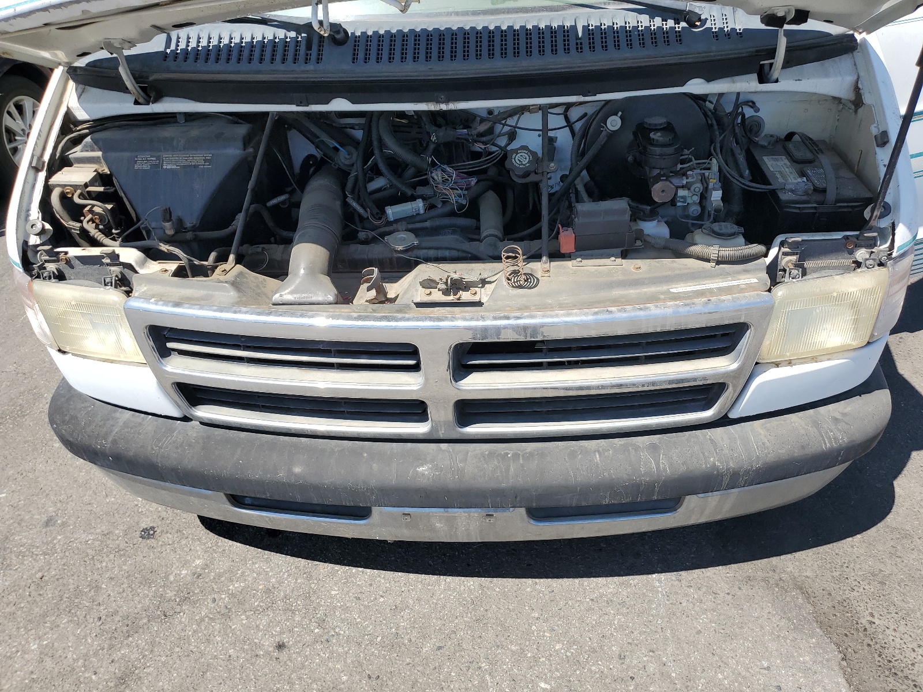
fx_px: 693
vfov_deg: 53.1
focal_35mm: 26
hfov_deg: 67.3
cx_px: 462
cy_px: 346
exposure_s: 1/2000
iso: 50
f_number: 1.5
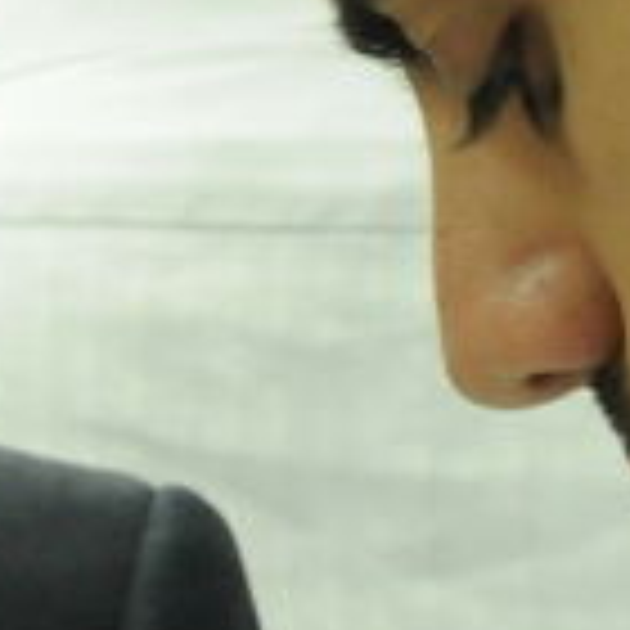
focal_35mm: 354
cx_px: 724
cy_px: 824
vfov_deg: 4.9
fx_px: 7289
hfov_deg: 4.9
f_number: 6.3
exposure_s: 1/100
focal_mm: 38
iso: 1600
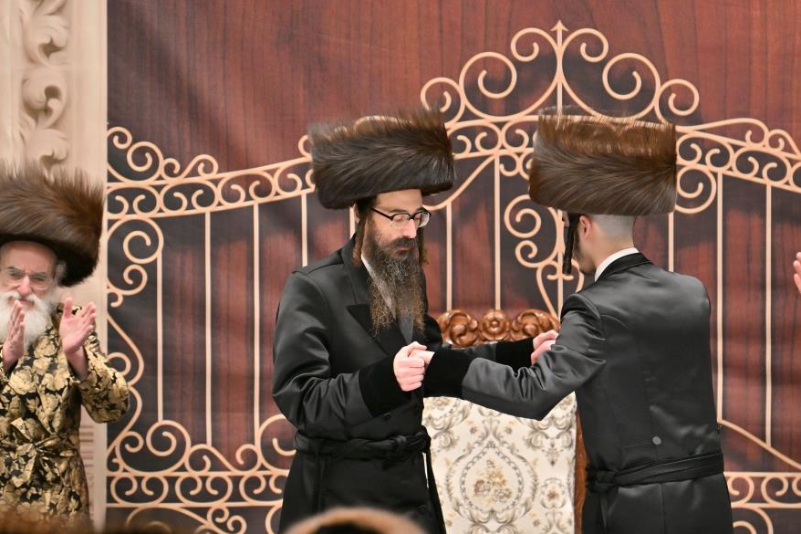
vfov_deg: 3.9
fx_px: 7786
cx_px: 424
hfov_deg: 5.9
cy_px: 268
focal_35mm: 350
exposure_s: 1/400
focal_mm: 200
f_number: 2.8
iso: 400
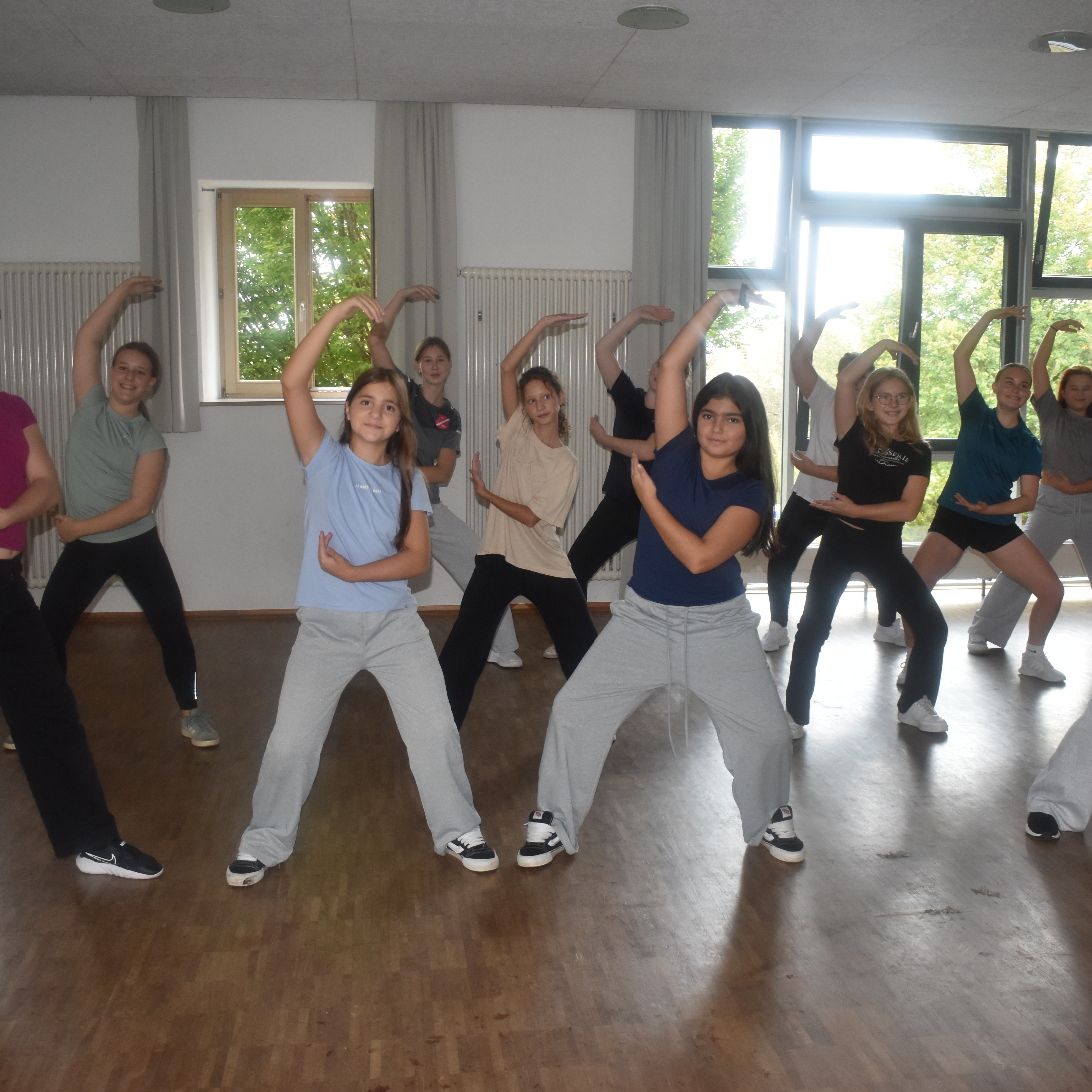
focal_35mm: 35
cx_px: 593
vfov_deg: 47.2
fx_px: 1249
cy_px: 543
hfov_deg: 47.2
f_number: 4
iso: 800
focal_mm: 18
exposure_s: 1/200
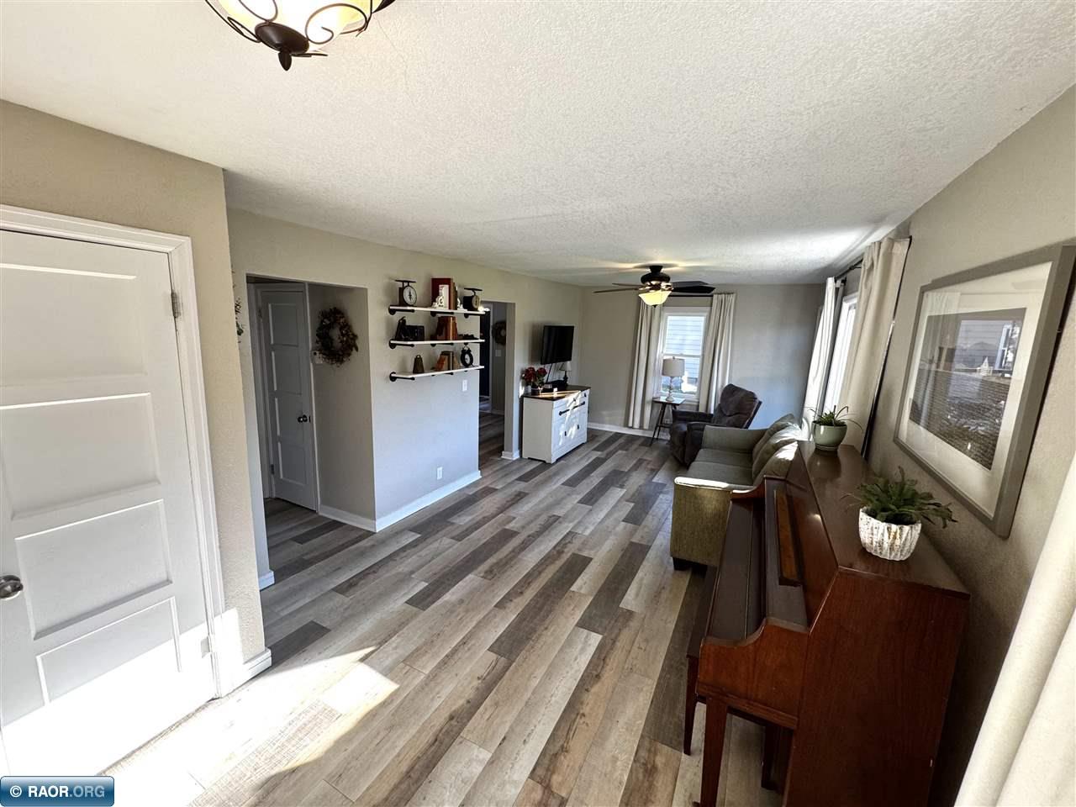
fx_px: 435
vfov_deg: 85.7
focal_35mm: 14
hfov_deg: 102.1
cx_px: 538
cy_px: 404
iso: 160
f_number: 2.2
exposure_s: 1/120
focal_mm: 2.22
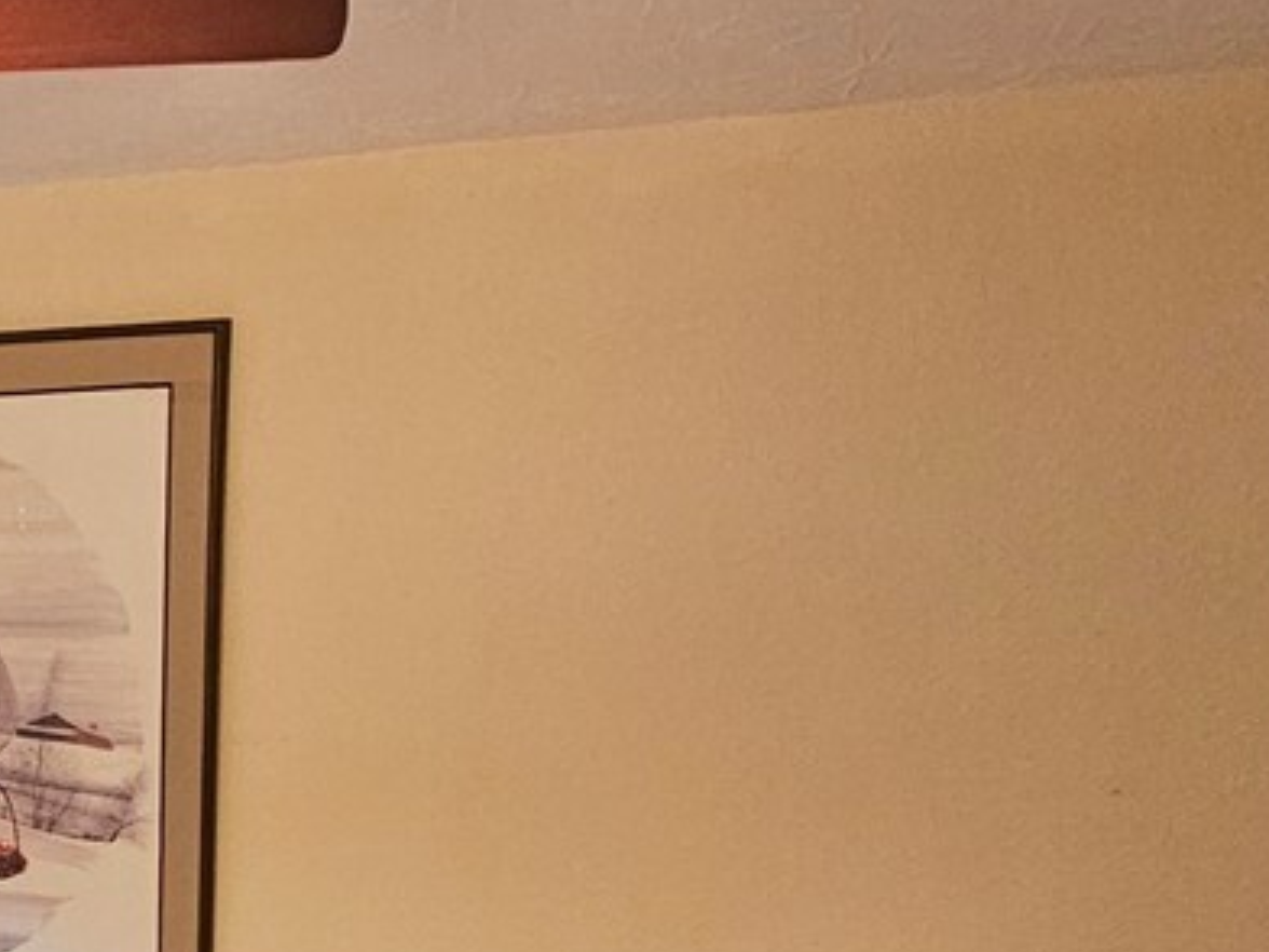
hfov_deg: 31.8
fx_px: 1943
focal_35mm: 53
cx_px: -139
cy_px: 1286
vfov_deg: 23.7
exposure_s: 1/60
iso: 400
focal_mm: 2.2
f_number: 2.2
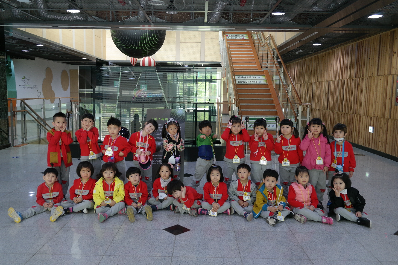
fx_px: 332
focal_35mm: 30
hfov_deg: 61.9
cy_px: 132
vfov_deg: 43.6
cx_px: 199
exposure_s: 1/40
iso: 800
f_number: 3.5
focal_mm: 20
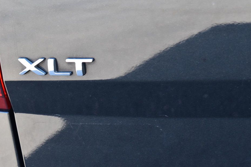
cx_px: 121
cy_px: 79
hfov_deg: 22.5
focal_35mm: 91
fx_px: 631
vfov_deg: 15.1
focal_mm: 55
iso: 400
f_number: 8
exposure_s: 1/50
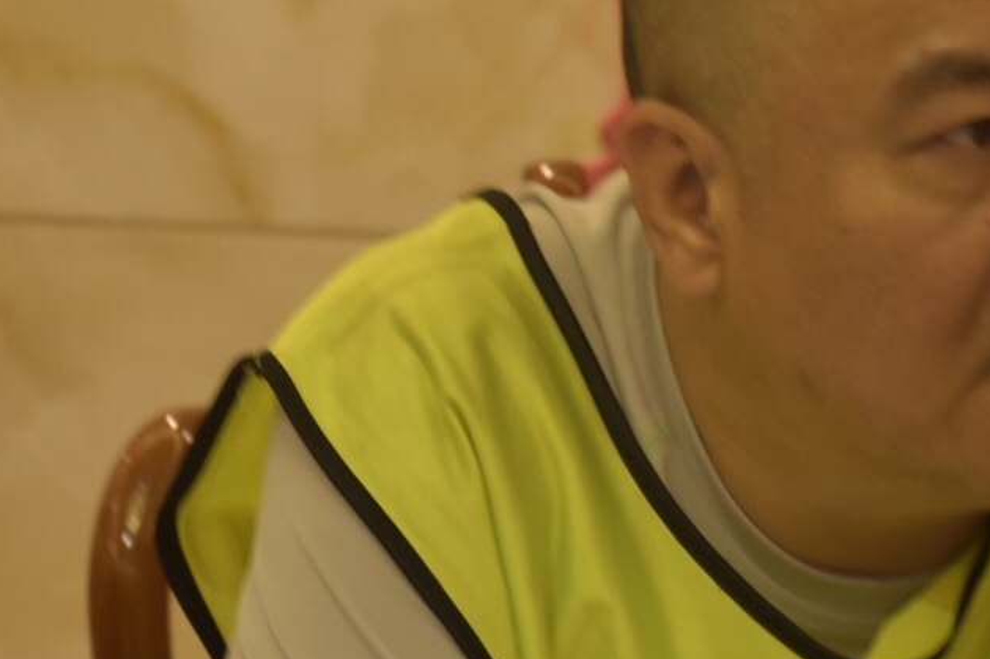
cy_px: 192
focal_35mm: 309
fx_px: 8495
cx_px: 611
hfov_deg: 6.7
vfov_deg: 4.4
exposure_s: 1/25
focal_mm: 80
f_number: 5.3
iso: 1000
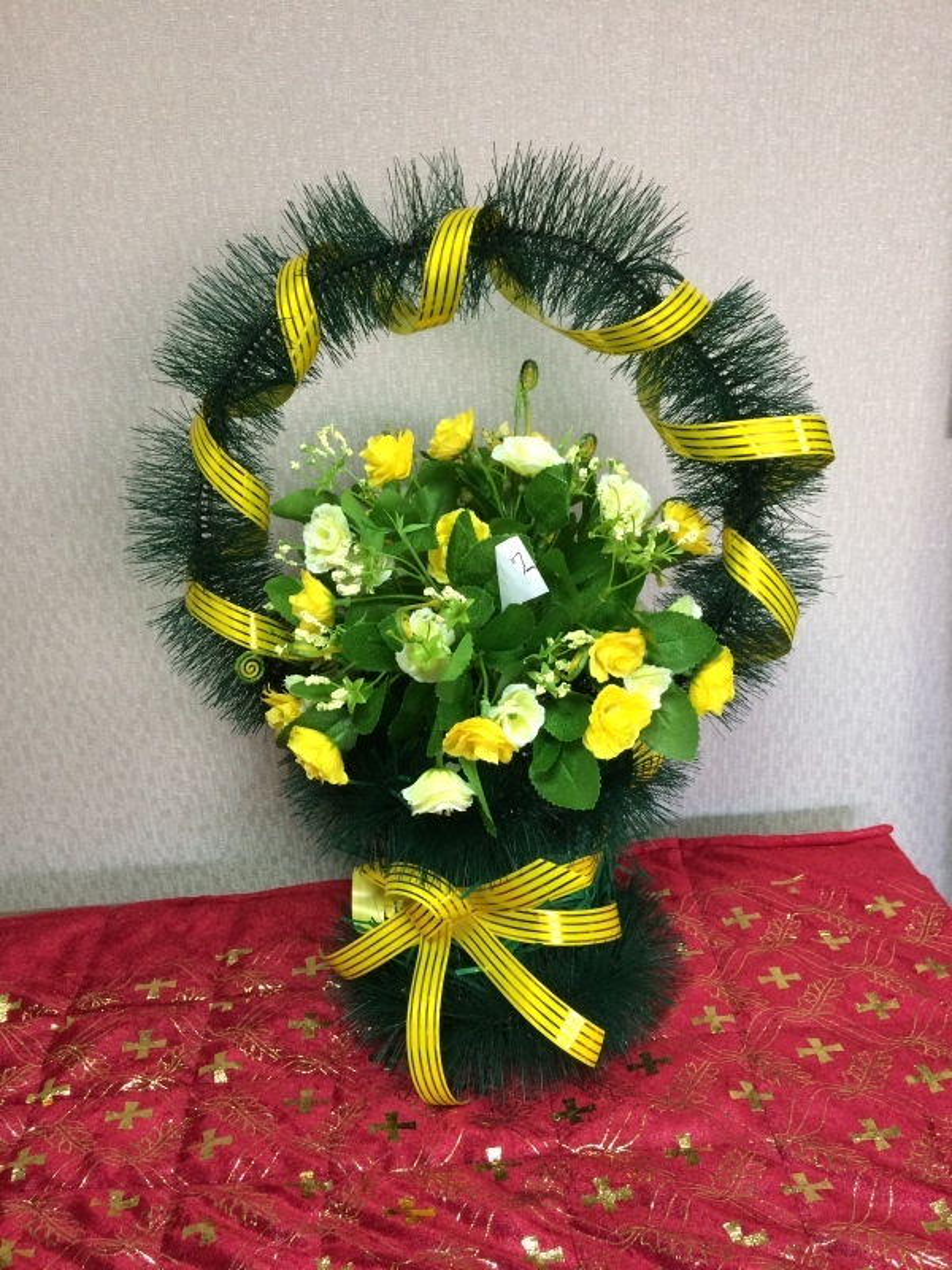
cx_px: 476
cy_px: 635
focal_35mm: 29
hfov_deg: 48.2
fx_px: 1063
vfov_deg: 61.7
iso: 200
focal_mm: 4.15
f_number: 2.2
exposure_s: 1/33
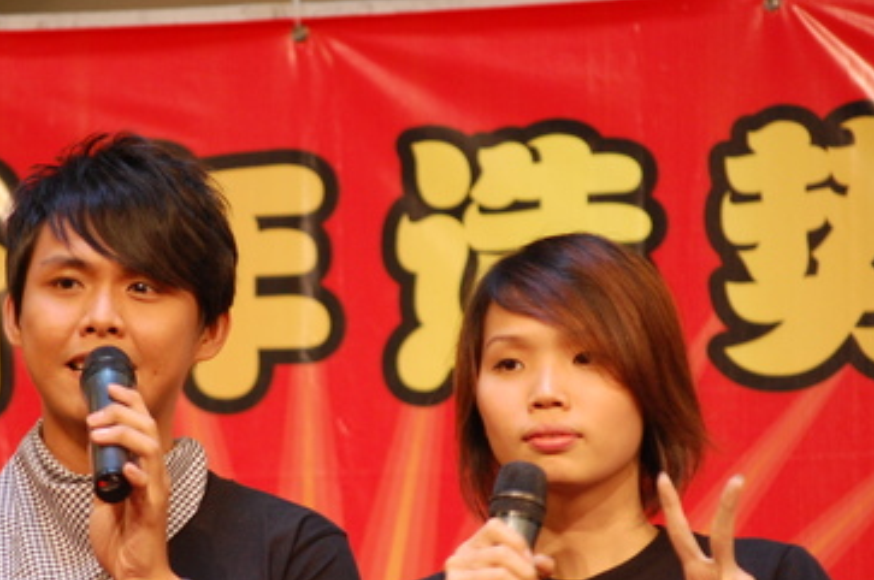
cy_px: 362
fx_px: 7512
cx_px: 267
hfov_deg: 6.7
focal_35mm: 310
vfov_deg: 4.4
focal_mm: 125
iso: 800
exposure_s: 1/50
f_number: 5
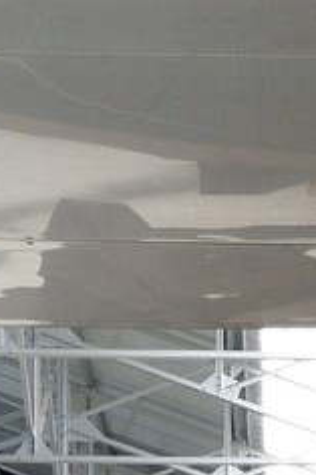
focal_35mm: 271
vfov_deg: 7.2
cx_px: 240
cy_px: 1107
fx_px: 3573
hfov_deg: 5.1
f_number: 14
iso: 800
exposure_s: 1/100
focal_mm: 40
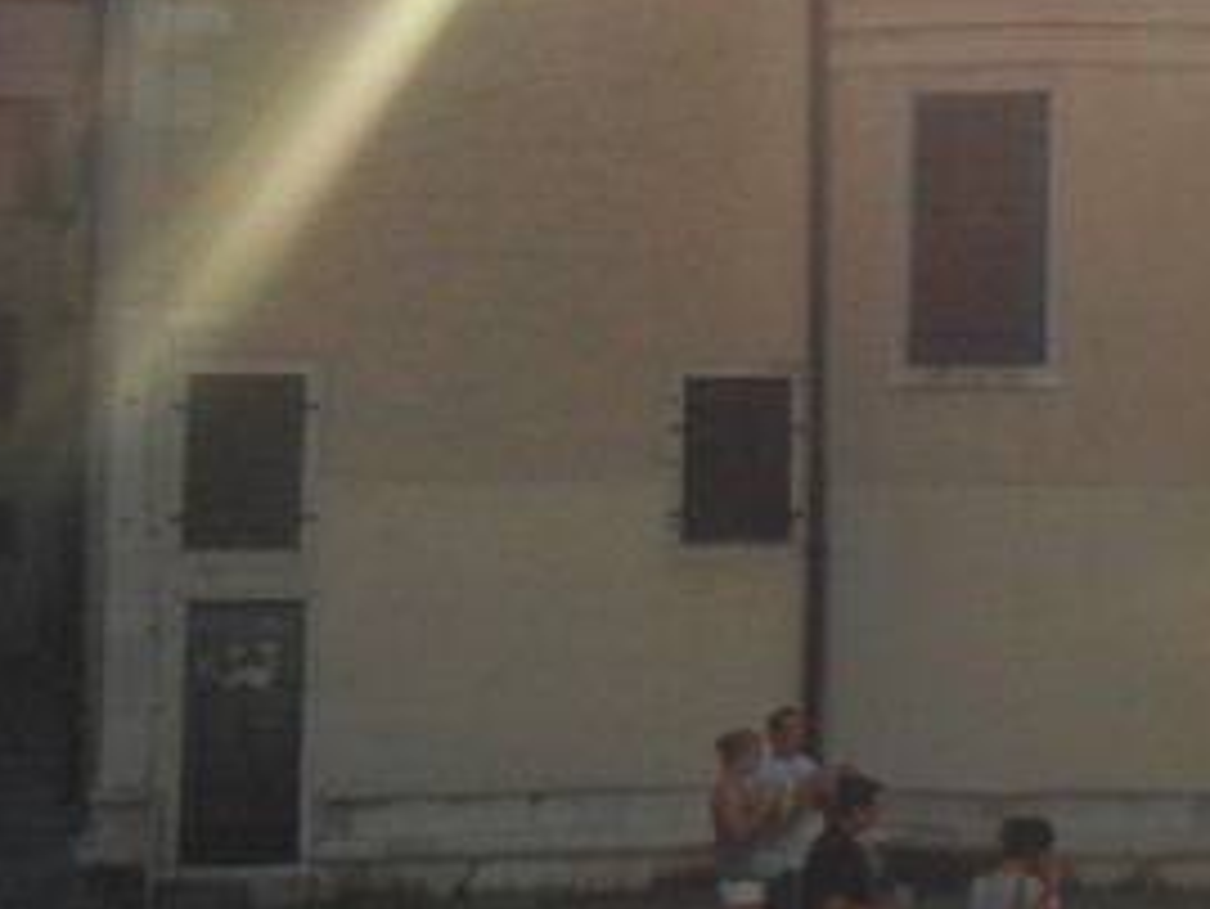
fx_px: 3987
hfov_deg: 16.0
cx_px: 1723
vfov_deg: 12.8
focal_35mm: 114
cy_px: -58
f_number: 7
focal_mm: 5.4
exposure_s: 1/527
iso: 160
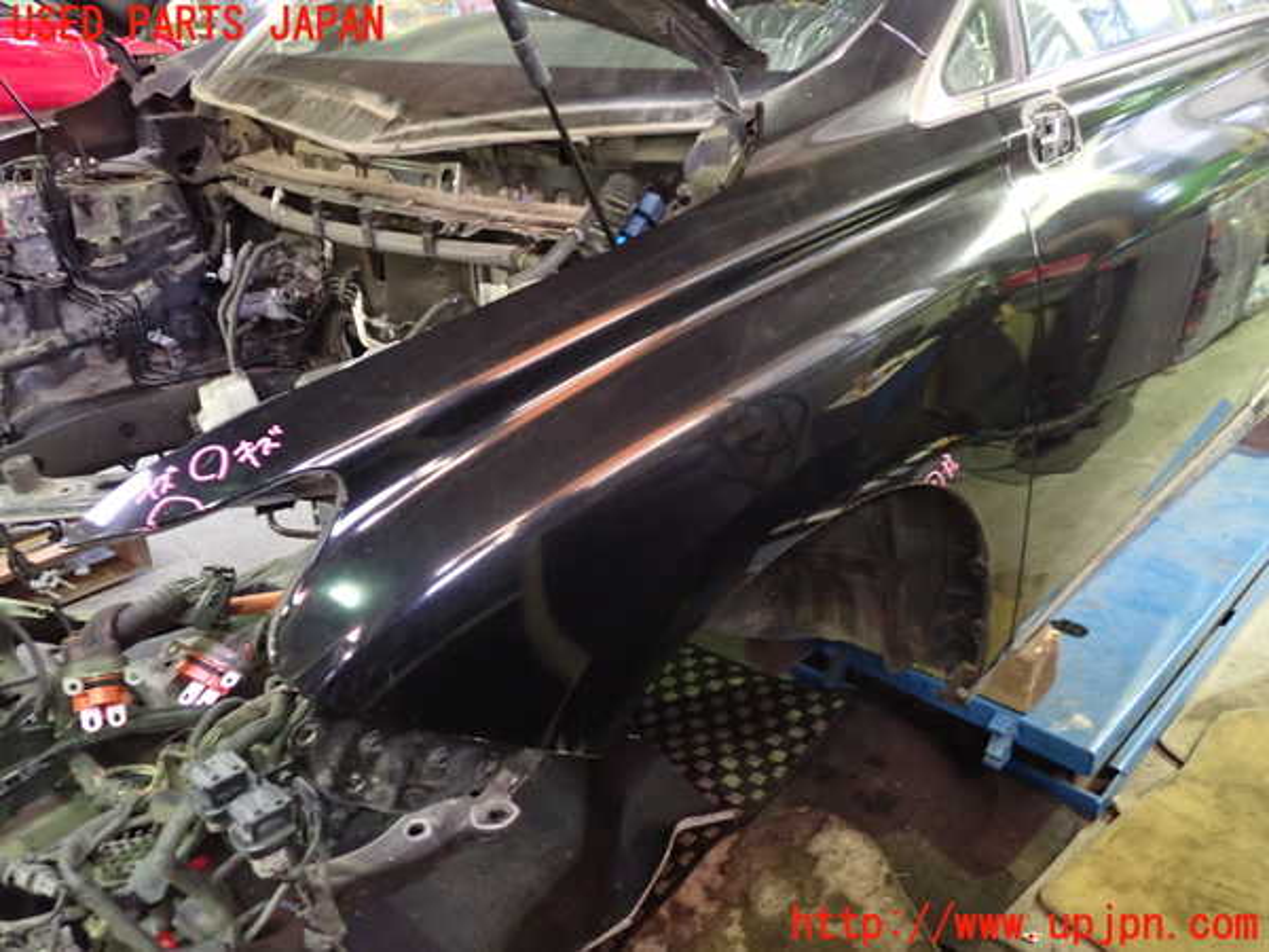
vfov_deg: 46.8
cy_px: 476
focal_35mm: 30
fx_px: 1100
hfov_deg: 60.0
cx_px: 634
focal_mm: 5.4
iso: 800
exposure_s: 1/13
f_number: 2.3
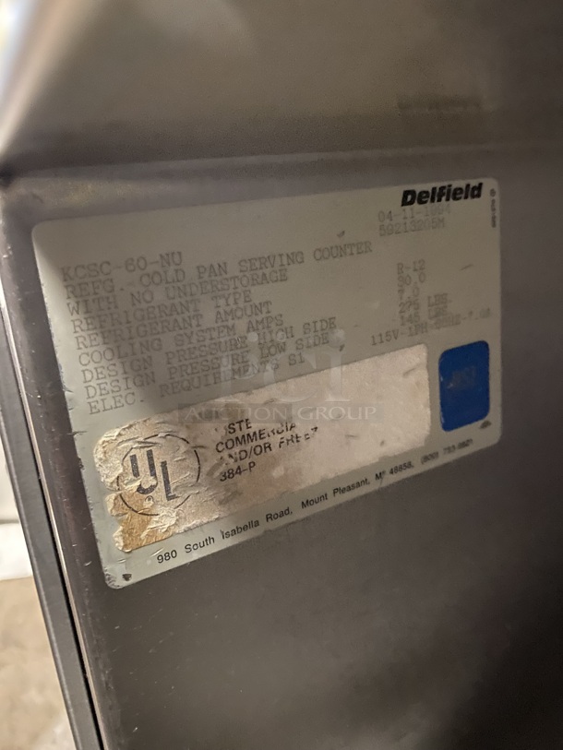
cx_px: 282
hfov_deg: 54.9
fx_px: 542
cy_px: 375
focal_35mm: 25
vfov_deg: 69.4
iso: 1600
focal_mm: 4.25
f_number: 1.8
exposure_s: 1/15
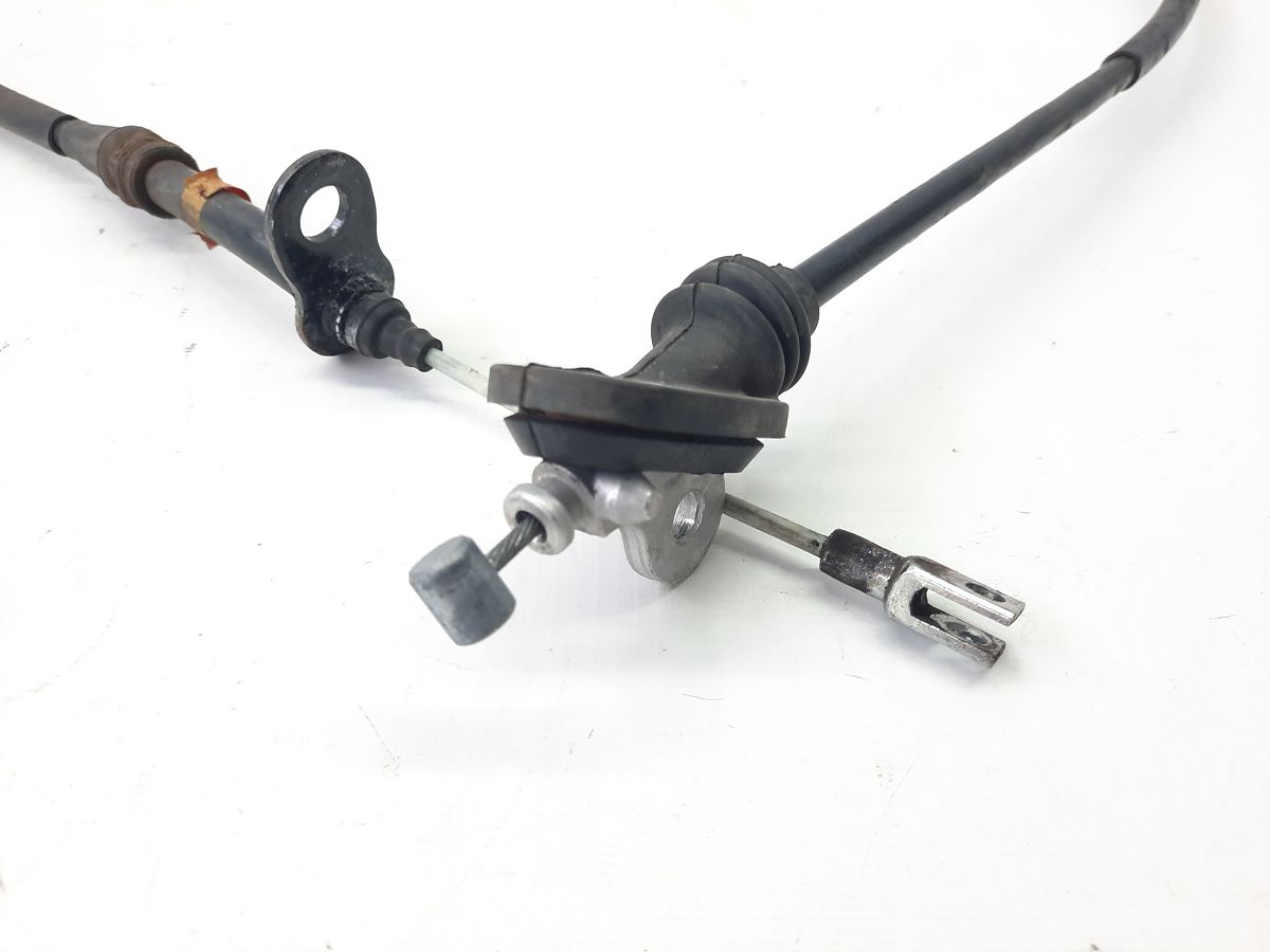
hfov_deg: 69.4
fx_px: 917
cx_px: 635
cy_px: 476
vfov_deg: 54.9
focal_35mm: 25
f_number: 2
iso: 100
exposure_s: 1/50
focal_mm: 4.6
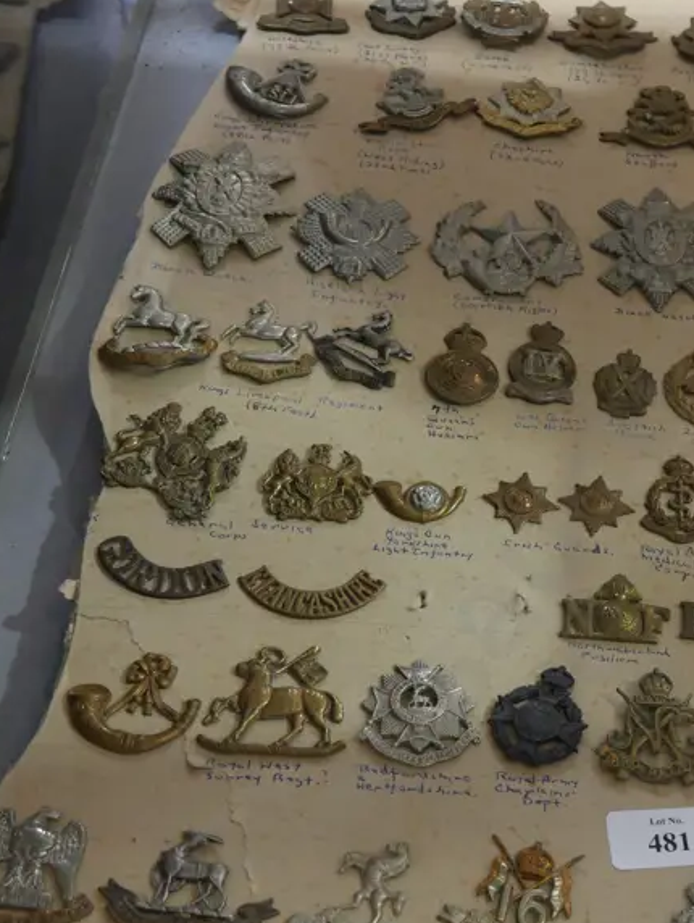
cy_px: 541
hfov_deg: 21.4
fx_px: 1815
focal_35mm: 68
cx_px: 553
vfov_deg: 28.5
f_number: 4.1
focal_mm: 19
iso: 1600
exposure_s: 1/60
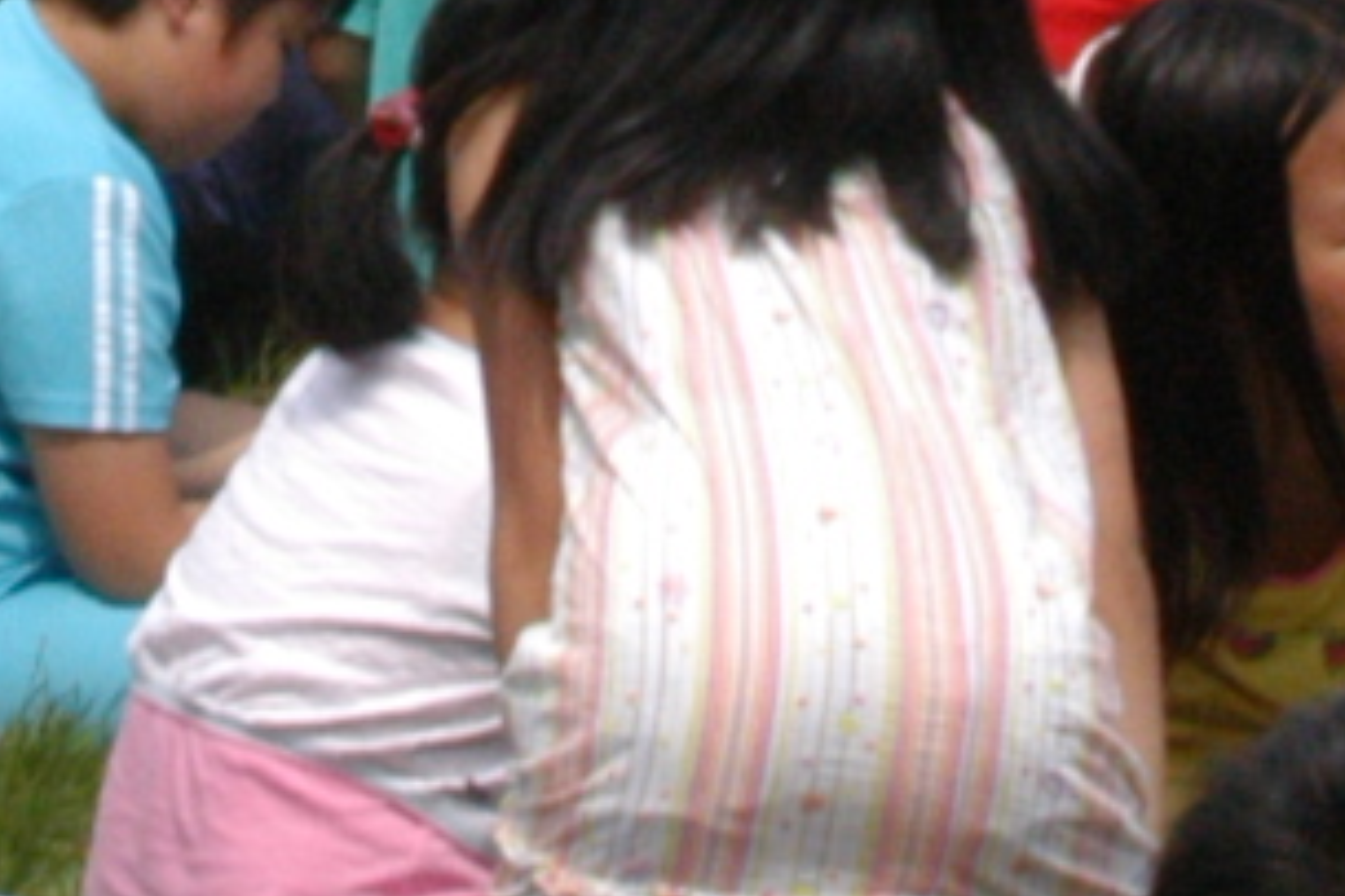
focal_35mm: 264
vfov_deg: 5.0
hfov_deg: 7.8
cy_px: -1359
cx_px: 401
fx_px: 9858
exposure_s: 1/640
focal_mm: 24
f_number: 13
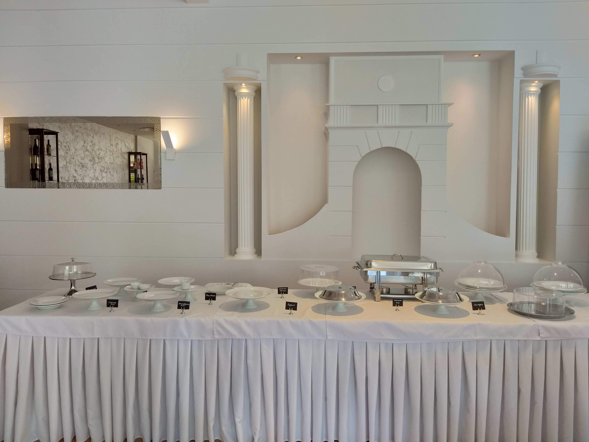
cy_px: 221
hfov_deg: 67.3
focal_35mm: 26
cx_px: 294
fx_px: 442
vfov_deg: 53.1
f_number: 1.7
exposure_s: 1/50
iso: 50
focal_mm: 3.93
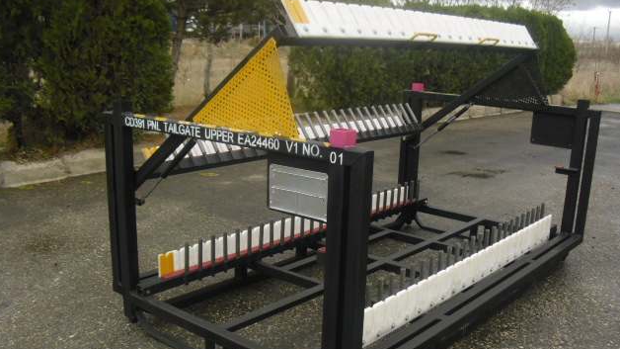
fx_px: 657
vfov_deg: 29.6
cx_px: 311
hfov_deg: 50.5
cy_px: 221
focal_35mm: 40
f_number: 3.1
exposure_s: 1/400
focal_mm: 6.3
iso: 100
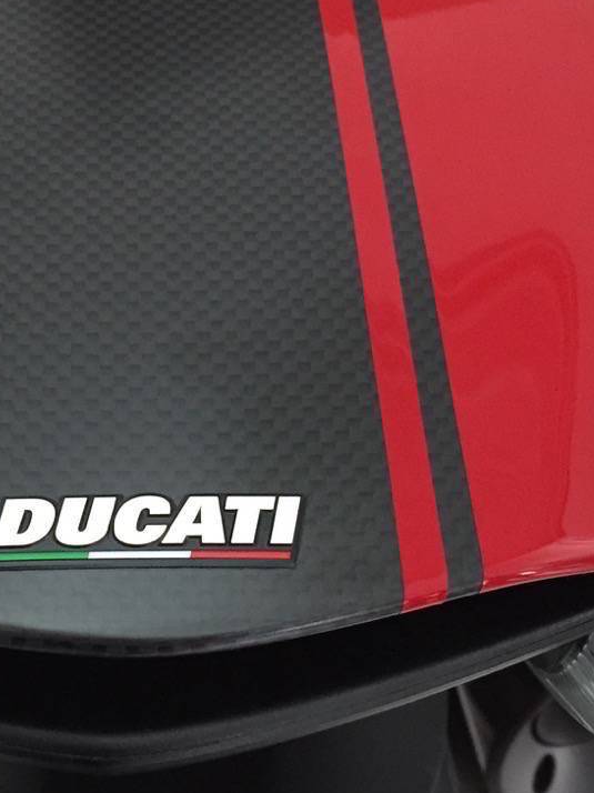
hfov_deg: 22.3
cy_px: 347
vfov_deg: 29.8
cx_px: 142
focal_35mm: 65
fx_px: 1488
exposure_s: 1/30
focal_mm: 4.15
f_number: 2.2
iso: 200
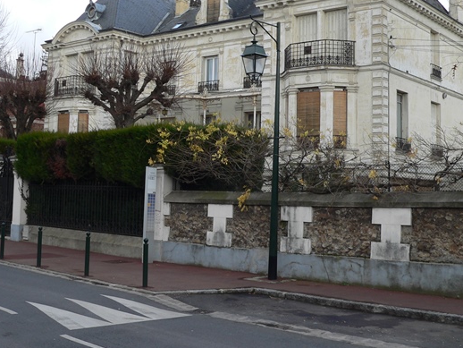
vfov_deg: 29.0
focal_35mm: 50
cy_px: 134
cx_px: 244
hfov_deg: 38.2
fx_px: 669
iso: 80
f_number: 3.3
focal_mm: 6.1
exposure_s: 1/100
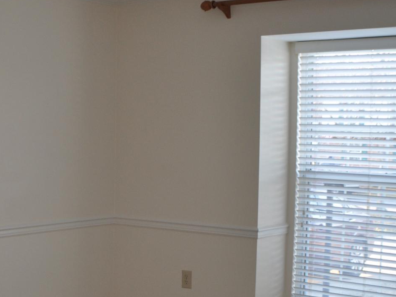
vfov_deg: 16.7
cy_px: 207
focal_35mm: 88
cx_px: 53
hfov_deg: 21.8
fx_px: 1007
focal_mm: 28
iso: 500
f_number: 4.5
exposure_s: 1/30
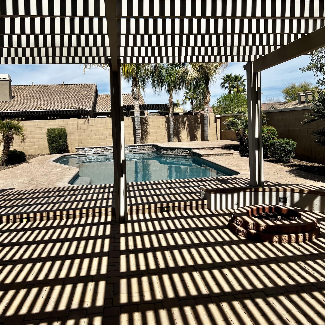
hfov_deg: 52.5
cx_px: 162
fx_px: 329
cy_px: 137
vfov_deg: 52.3
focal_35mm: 31
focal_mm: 5.7
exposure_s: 1/4630
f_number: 1.5
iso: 50
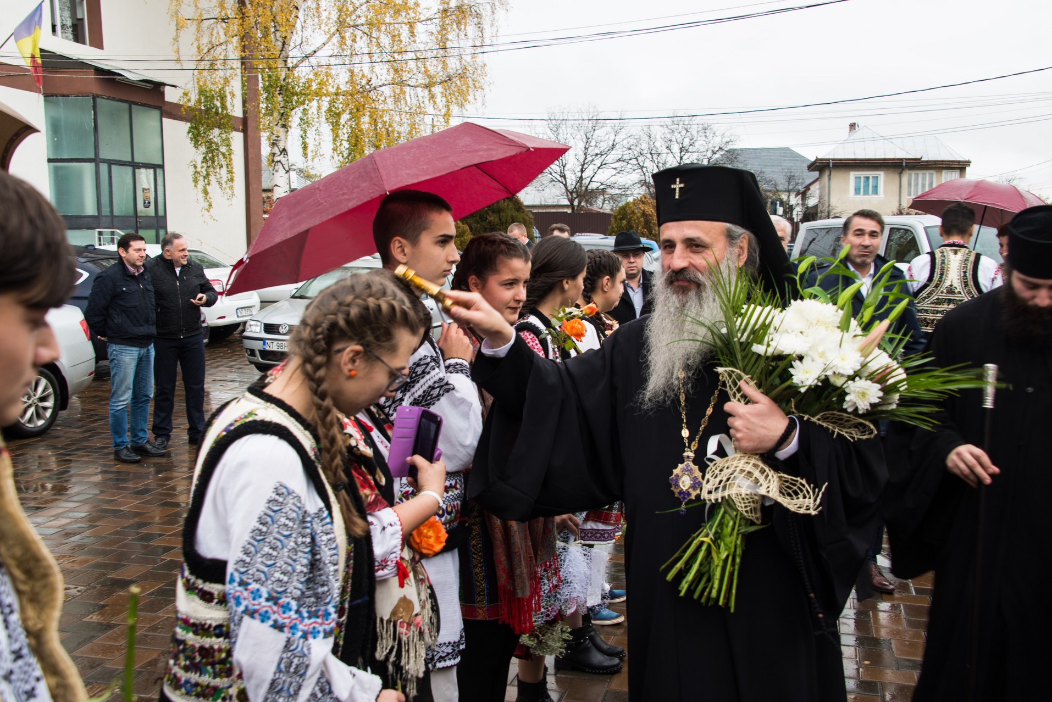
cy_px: 351
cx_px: 526
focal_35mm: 36
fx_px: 1052
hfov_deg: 53.1
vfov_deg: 36.9
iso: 100
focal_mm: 36
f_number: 7.1
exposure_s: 1/50
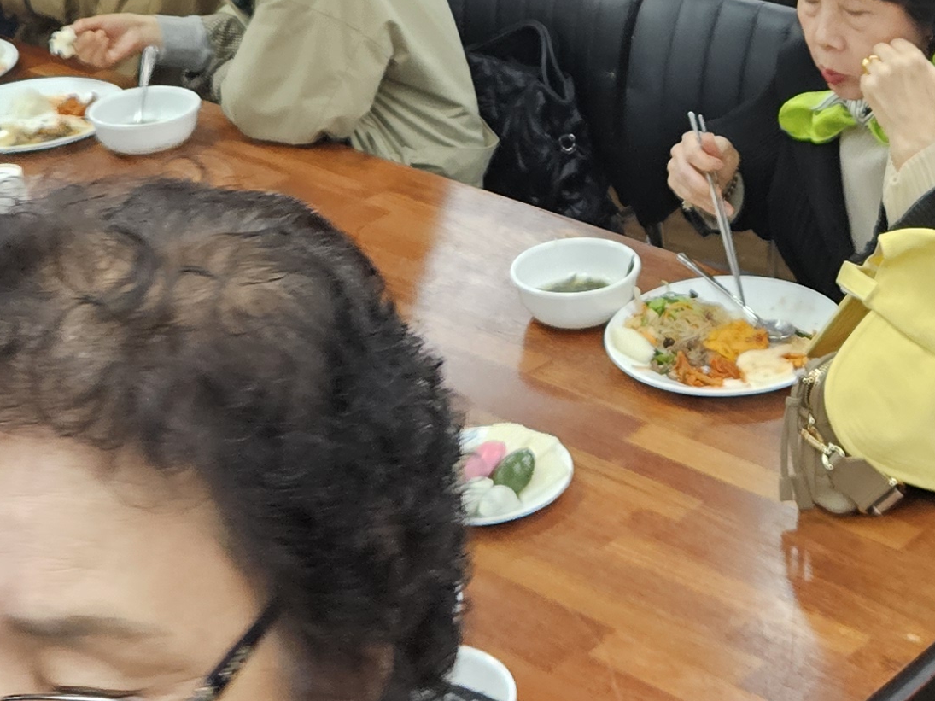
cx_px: 579
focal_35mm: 84
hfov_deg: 23.2
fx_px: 2269
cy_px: -199
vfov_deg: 16.6
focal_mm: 5.4
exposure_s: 1/120
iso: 200
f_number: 1.8
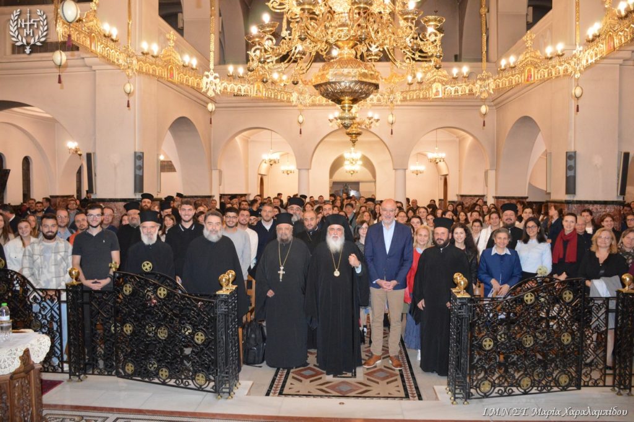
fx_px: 475
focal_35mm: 27
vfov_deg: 47.9
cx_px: 317
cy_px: 211
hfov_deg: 67.4
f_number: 3.5
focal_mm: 18
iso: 2800
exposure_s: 1/60
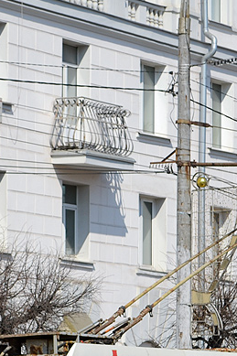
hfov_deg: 5.4
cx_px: 18
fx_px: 2516
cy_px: 313
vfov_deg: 8.1
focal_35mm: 255
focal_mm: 55
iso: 100
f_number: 5.6
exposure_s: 1/640
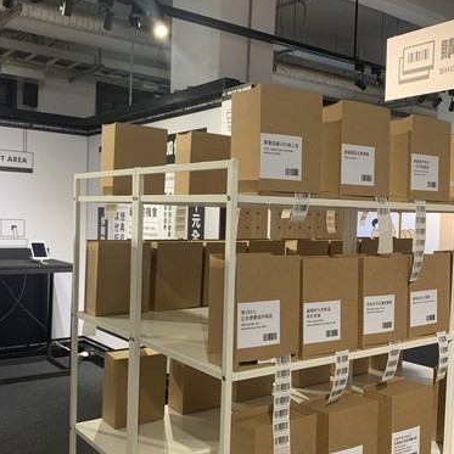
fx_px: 549
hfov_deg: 44.9
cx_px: 207
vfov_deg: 44.9
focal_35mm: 37
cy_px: 241
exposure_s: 1/60
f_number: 1.8
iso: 160
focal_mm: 4.25
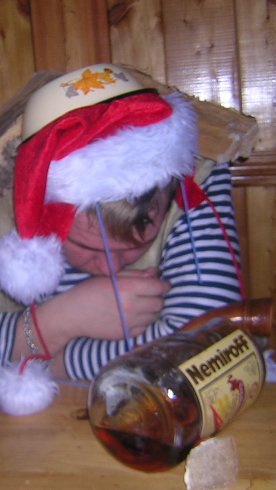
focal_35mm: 53
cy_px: 248
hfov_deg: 22.6
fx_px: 690
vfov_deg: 39.2
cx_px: 95
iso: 100
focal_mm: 4.7
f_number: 2.6
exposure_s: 1/60.1
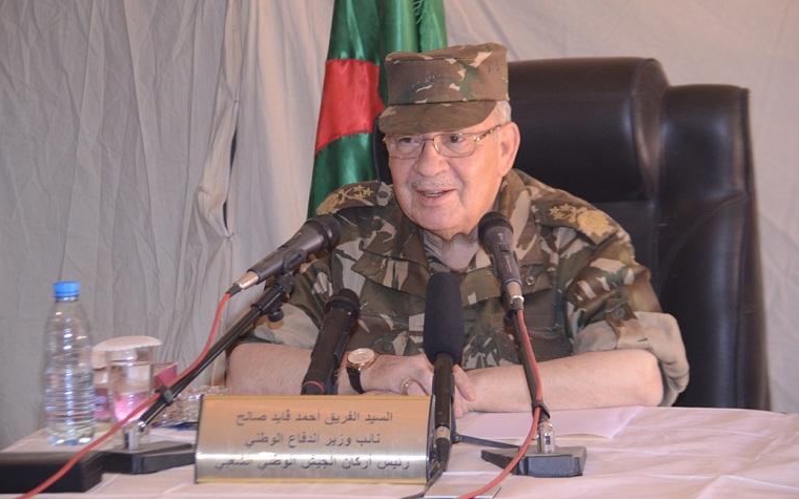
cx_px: 398
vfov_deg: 7.6
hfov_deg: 12.2
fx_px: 3745
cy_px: 233
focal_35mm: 172
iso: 400
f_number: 5.6
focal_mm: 112
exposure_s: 1/60
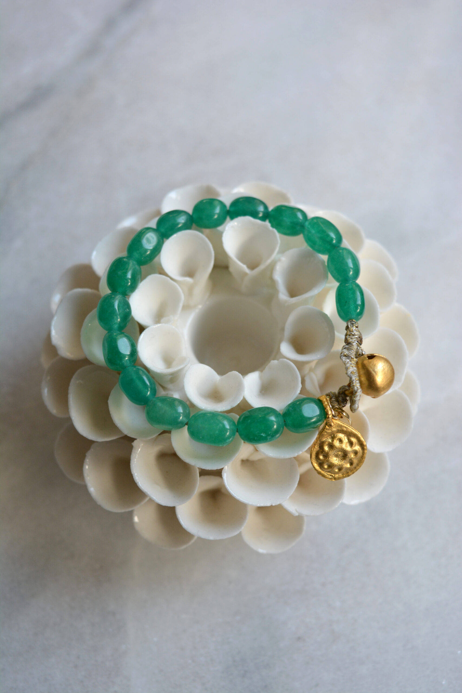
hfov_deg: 28.9
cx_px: 231
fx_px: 895
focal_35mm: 46
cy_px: 346
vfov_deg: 42.3
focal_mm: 31
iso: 450
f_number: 5.6
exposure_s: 1/60
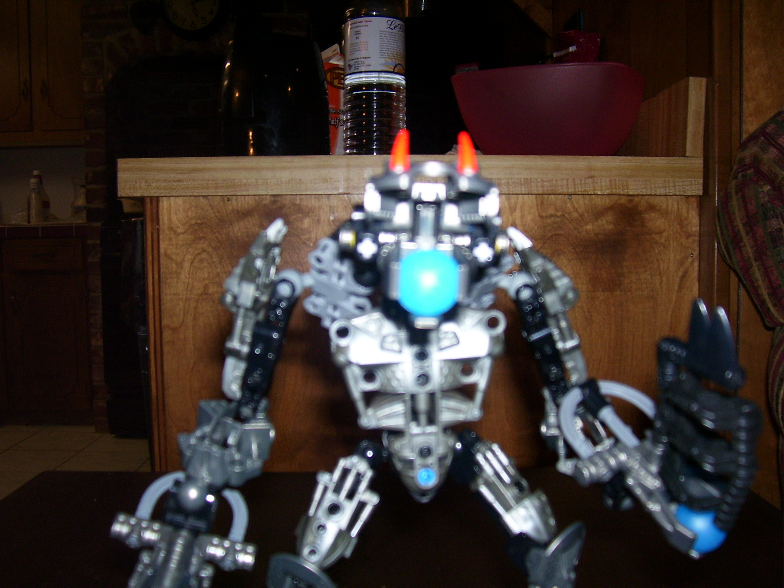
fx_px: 770
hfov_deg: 54.0
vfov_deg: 41.8
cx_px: 392
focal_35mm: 34
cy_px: 294
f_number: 2.7
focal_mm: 5.6
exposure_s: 1/45
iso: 125
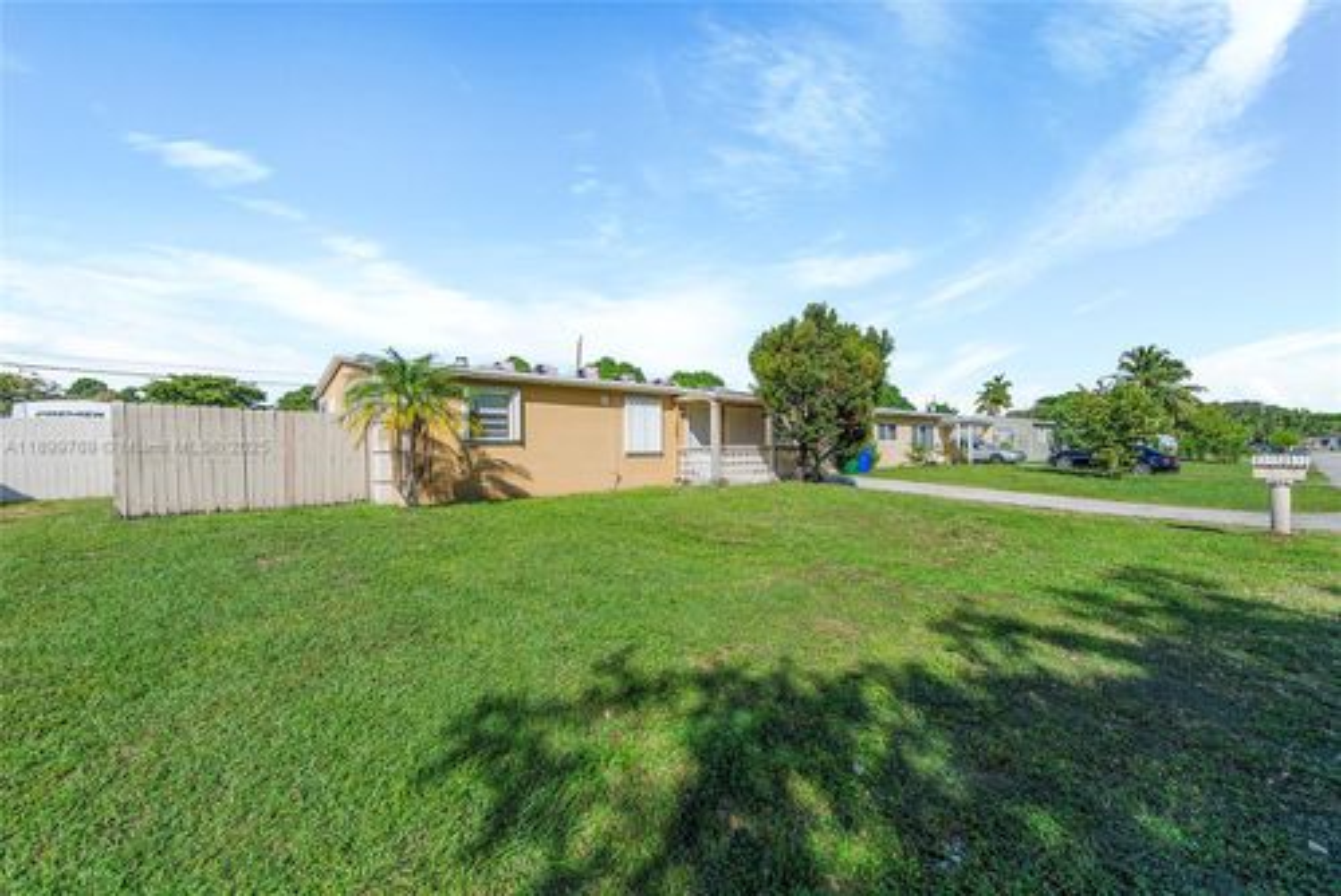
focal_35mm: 14
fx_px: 522
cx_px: 670
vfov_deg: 81.3
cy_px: 448
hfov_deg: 104.2
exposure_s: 1/500
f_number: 8
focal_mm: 14
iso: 400
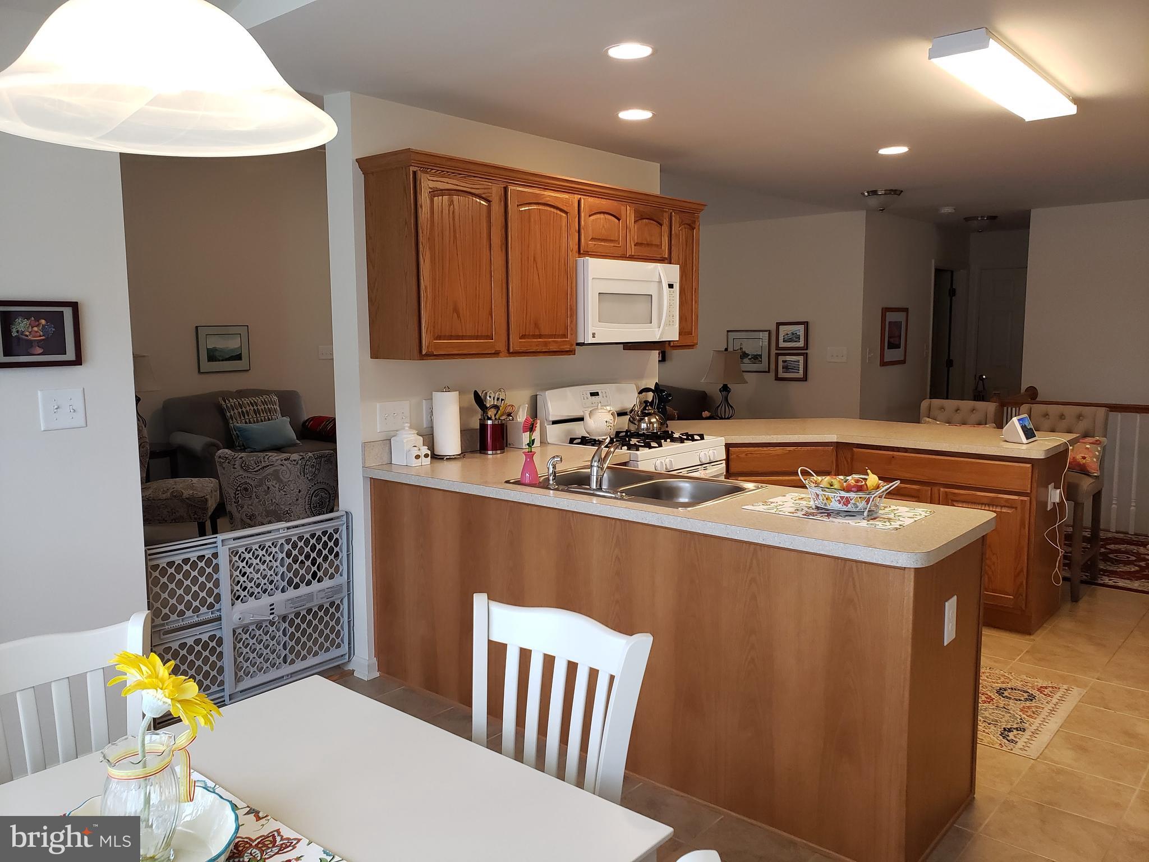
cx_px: 574
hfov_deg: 67.3
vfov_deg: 53.1
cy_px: 431
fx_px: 863
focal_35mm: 26
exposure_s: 1/60
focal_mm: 4.3
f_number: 2.4
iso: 250
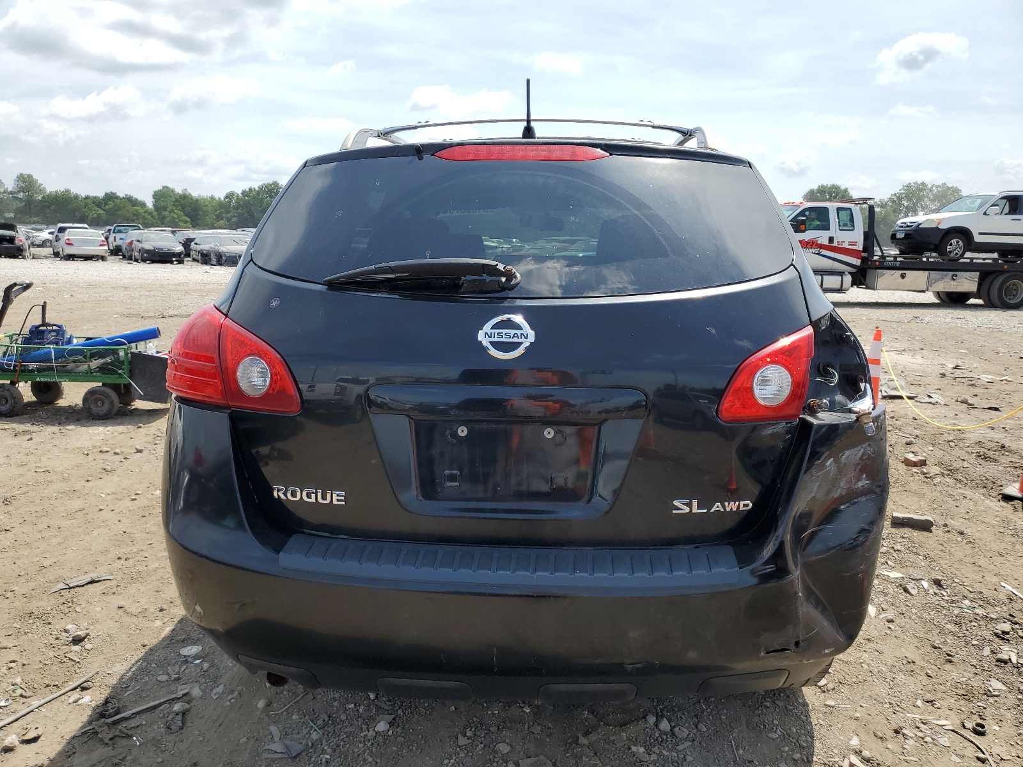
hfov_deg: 67.3
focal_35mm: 26
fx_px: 768
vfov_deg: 53.1
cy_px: 384
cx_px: 512
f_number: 1.5
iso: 50
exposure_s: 1/2500
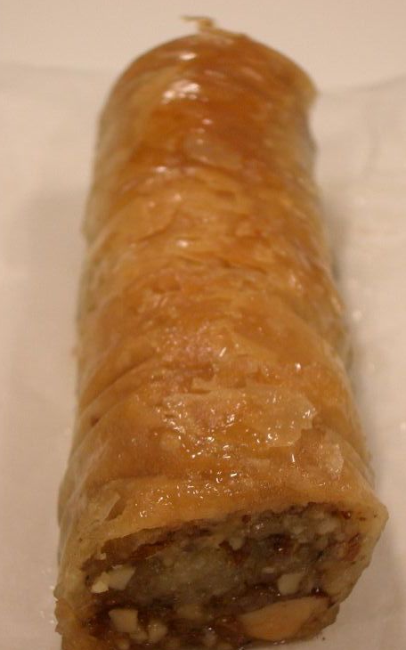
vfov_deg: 28.6
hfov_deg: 18.1
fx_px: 1275
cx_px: 220
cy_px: 347
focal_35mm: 72
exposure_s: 1/50
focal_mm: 10.2
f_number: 3.5
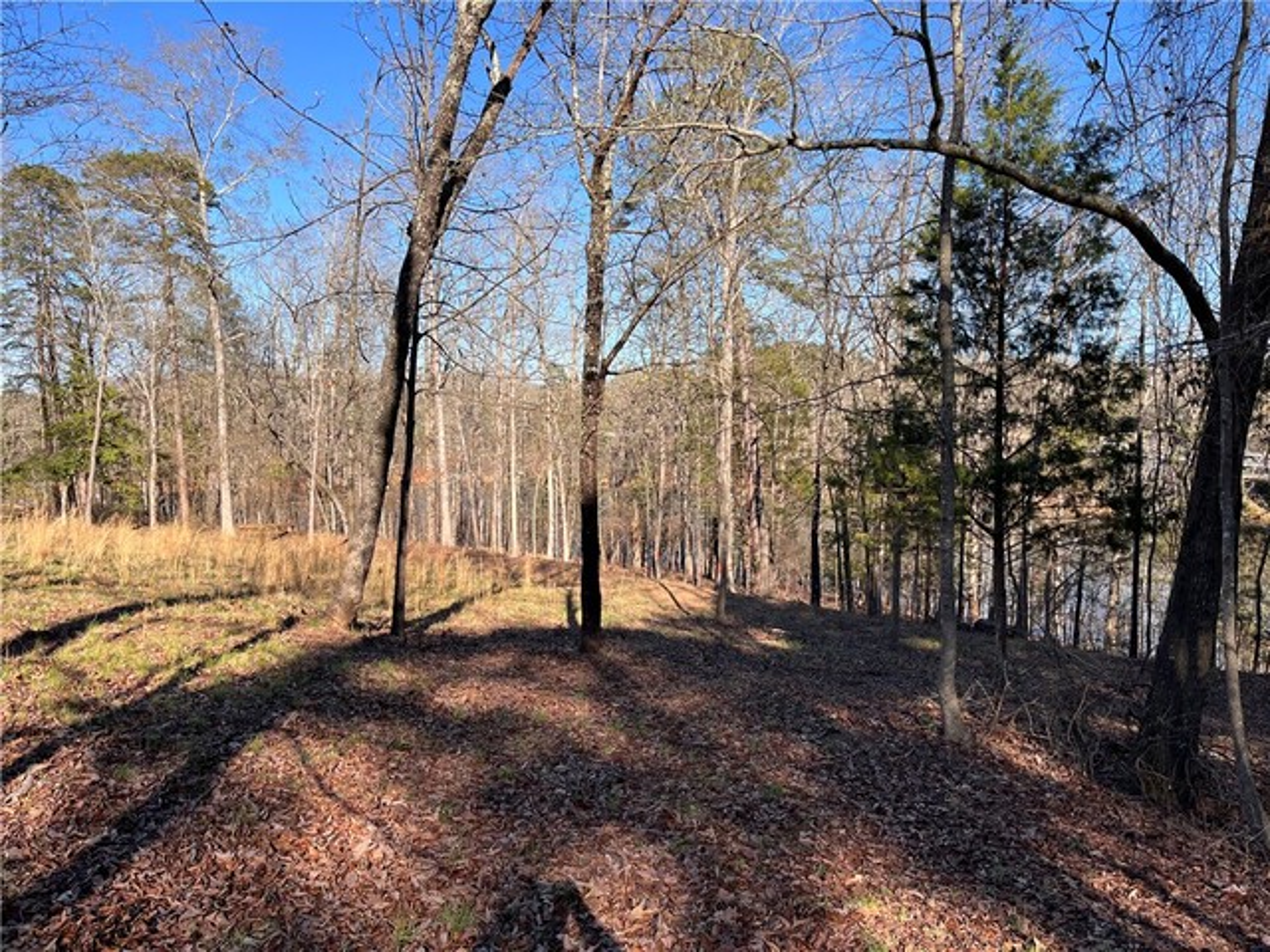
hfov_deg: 67.3
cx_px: 635
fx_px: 954
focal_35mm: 26
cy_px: 476
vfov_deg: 53.1
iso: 50
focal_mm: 5.1
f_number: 1.6
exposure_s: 1/1558
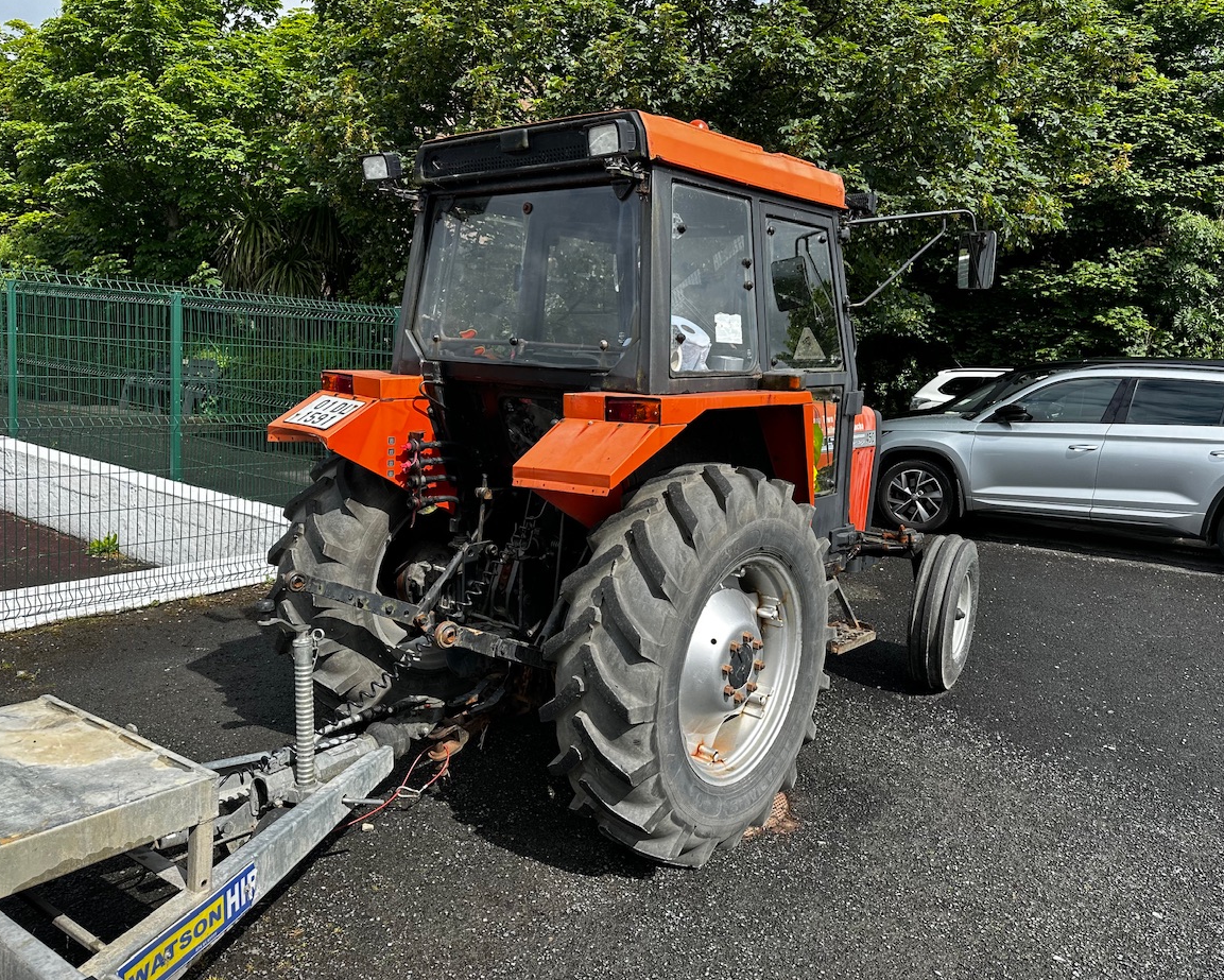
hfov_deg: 66.0
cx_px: 634
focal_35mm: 26
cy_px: 479
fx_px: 942
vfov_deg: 54.9
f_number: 1.78
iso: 80
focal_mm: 6.86
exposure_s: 1/2809
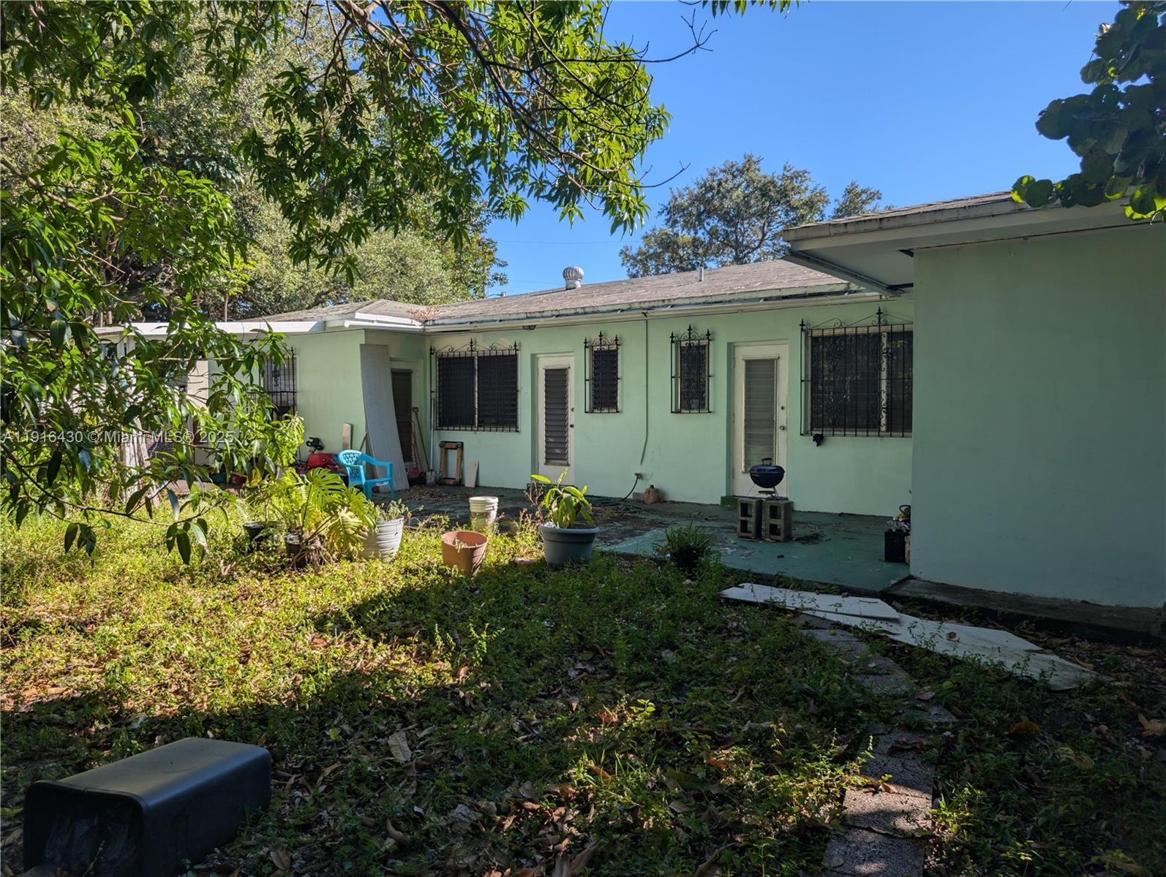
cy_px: 438
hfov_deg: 71.5
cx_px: 583
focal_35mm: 24
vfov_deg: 56.9
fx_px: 810
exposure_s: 1/748
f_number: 1.68
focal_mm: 6.9
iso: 21
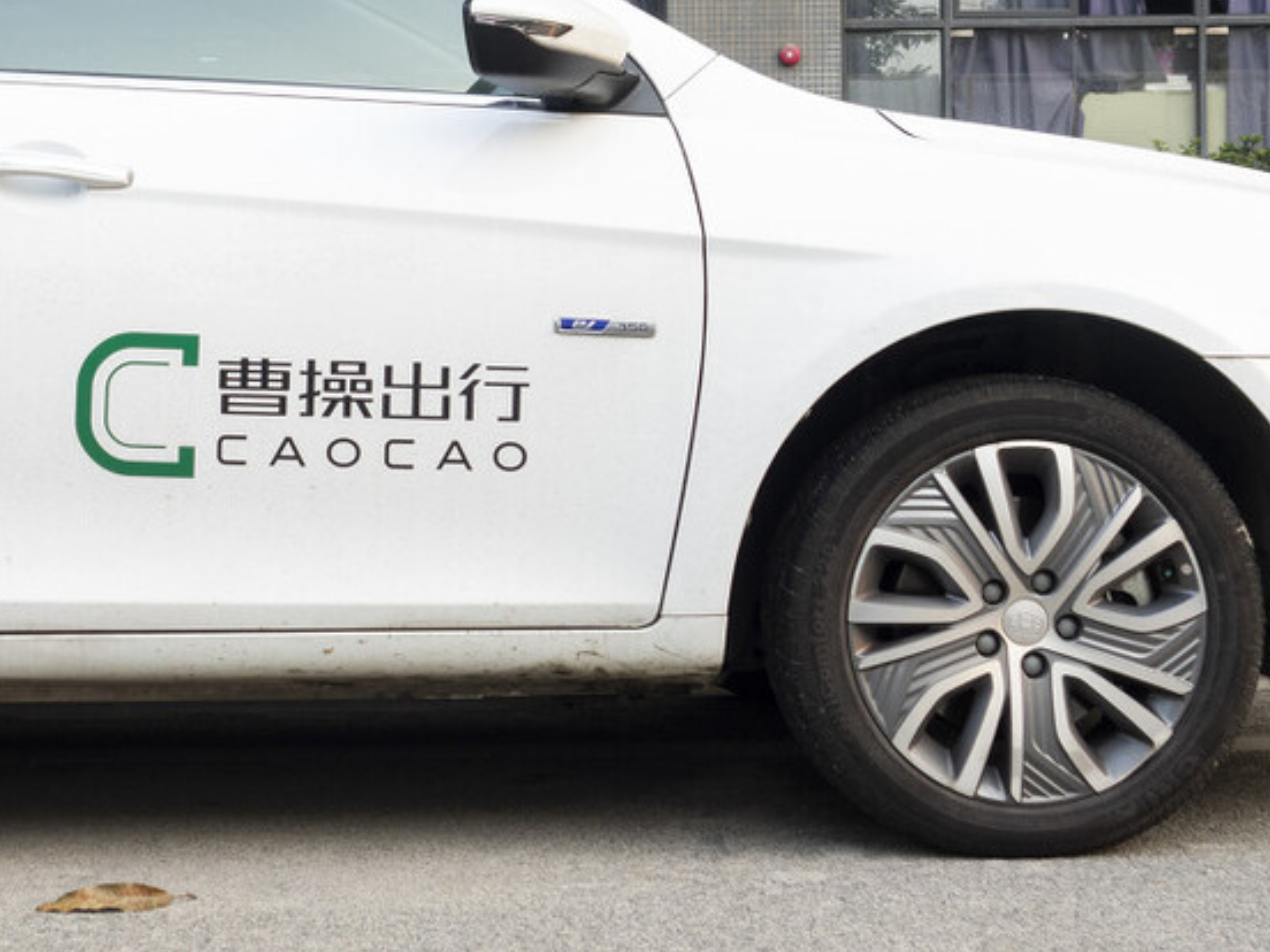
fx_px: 2531
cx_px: 462
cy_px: 290
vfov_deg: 21.2
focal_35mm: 69
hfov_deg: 28.0
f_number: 5
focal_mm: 12.32
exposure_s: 1/60
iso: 100
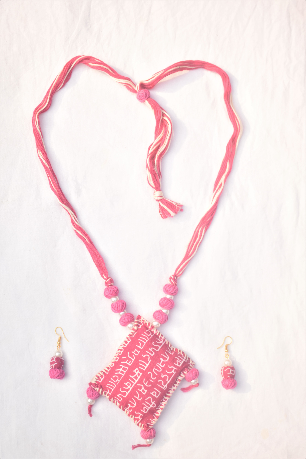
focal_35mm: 72
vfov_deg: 28.1
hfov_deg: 18.9
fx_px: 918
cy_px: 230
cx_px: 153
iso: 100
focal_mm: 48
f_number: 5.3
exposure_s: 1/125
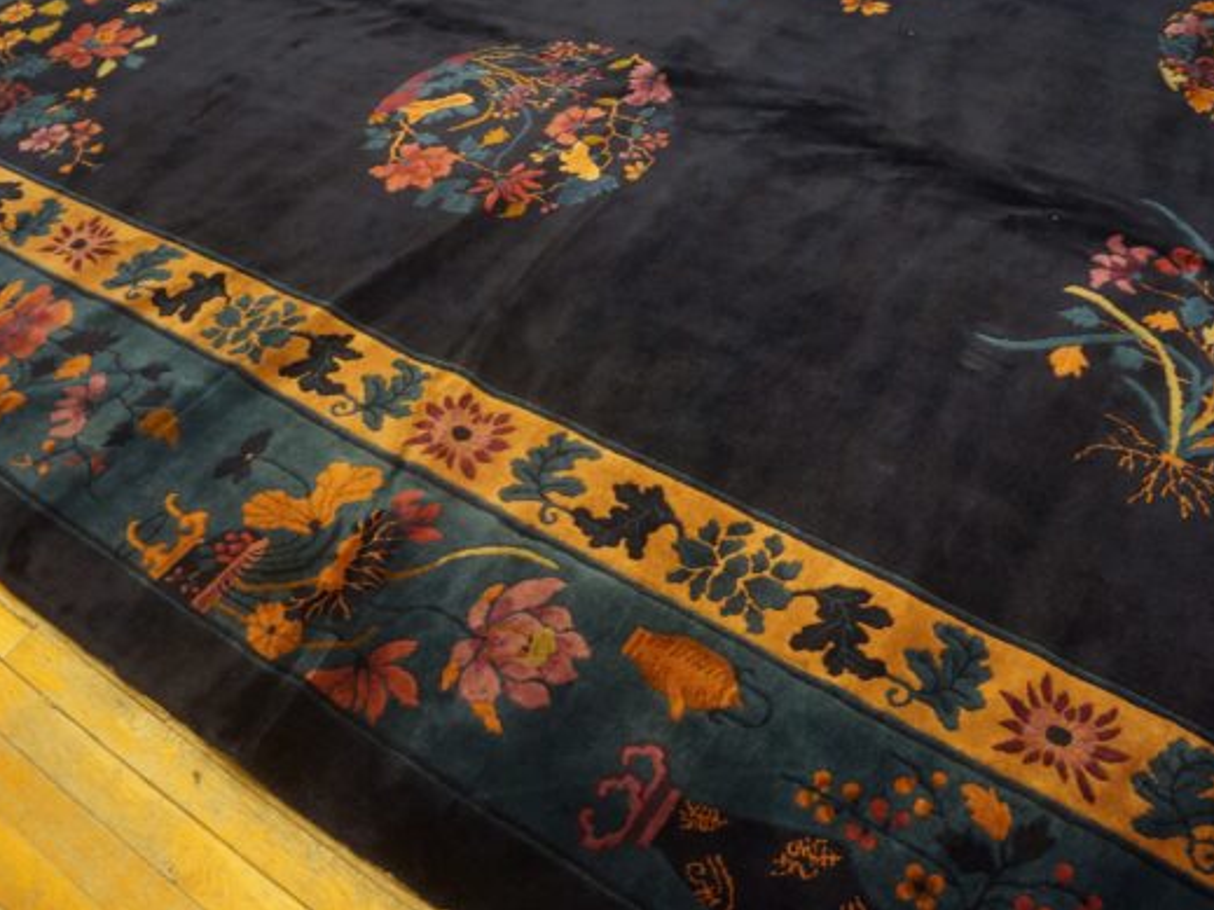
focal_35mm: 30
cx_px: 568
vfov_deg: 46.8
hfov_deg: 59.9
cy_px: 446
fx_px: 1052
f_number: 4
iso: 1600
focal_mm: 18
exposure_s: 1/60
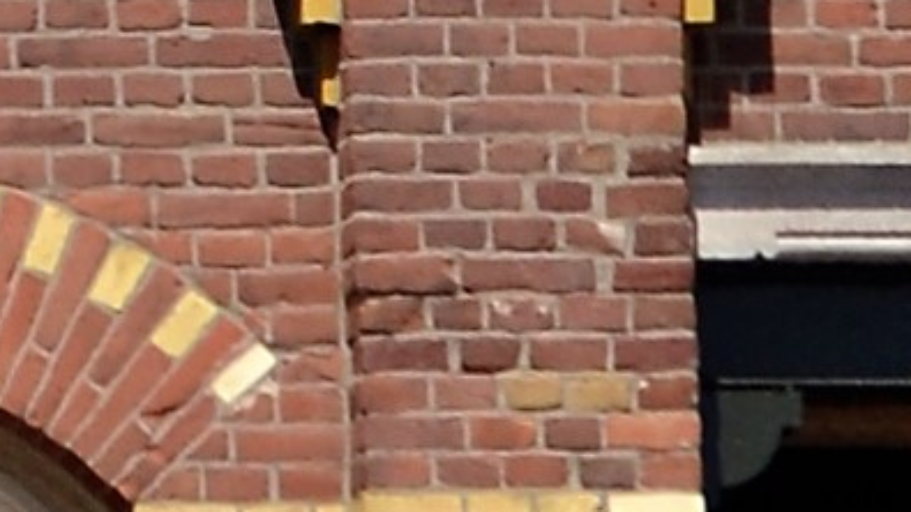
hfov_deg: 1.3
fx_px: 40743
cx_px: -2392
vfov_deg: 0.7
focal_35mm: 1687
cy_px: -2682
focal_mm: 92
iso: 100
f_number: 5
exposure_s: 1/800
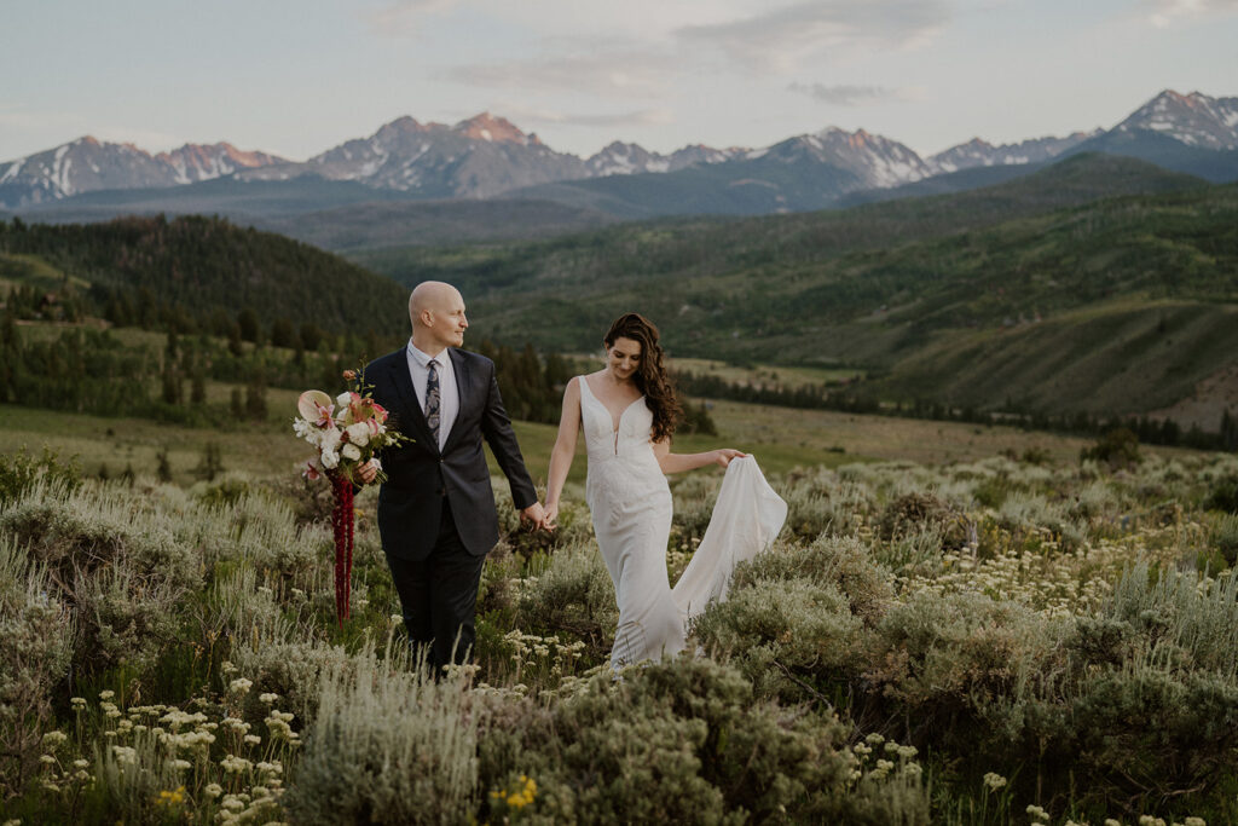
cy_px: 413
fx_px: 1720
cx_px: 619
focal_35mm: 50
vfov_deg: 27.0
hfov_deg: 39.6
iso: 125
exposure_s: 1/400
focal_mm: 50
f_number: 2
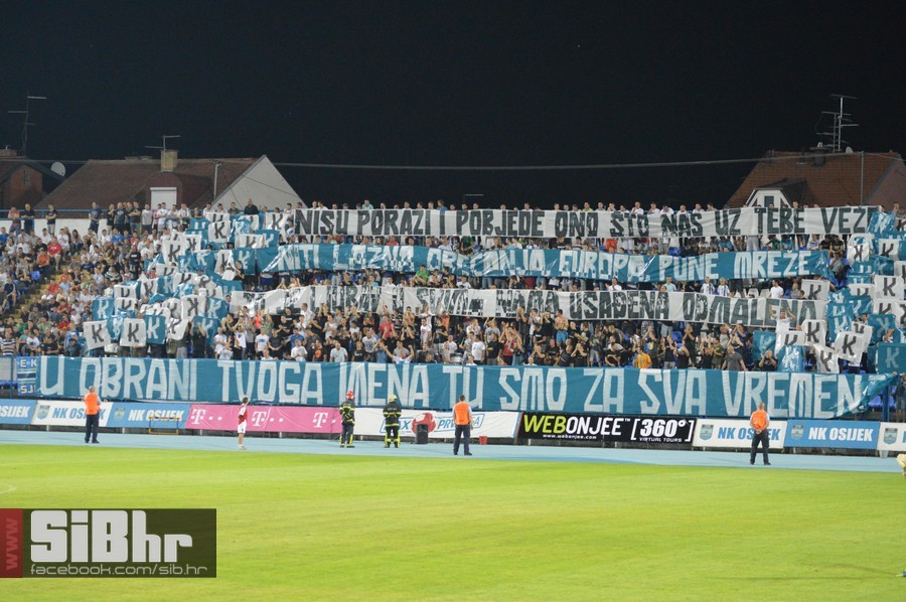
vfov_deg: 11.1
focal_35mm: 123
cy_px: 301
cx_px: 453
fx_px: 3092
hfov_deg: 16.7
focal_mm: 82
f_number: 5.6
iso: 3200
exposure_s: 1/125
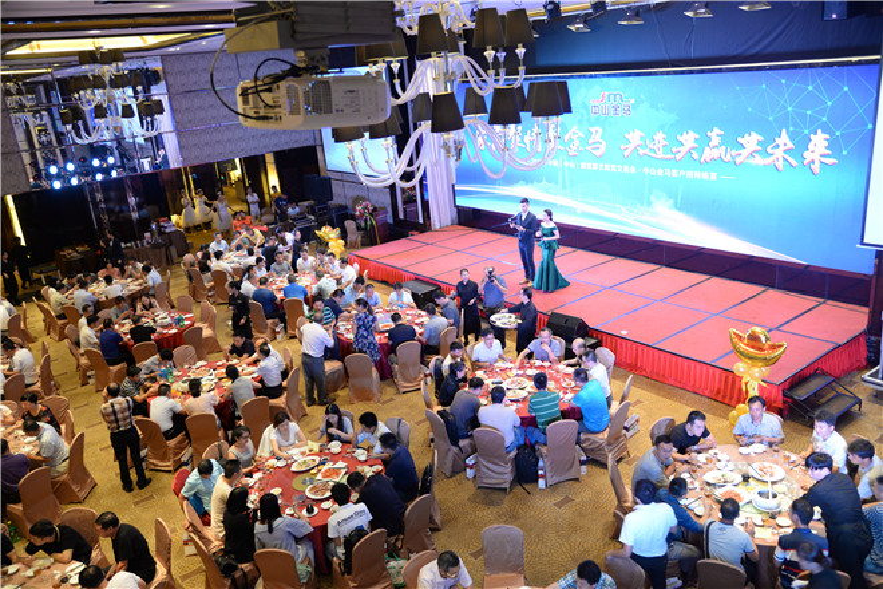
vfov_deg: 46.4
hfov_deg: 65.5
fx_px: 687
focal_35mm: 28
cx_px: 442
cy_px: 294
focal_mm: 28
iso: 1250
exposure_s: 1/40
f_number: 4
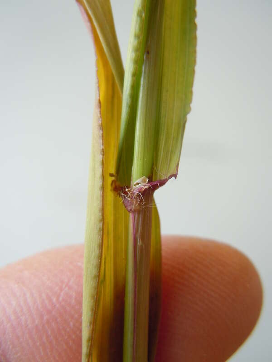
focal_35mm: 30
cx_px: 136
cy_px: 181
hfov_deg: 46.8
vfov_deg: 60.0
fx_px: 314
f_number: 3.5
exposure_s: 1/125
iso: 250
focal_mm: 5.4
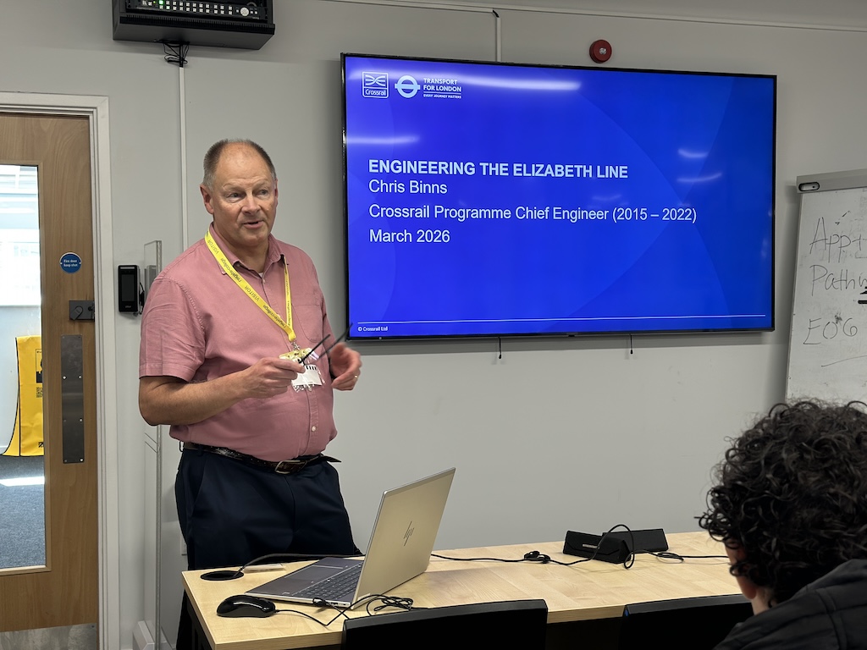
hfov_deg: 39.7
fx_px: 1202
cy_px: 325
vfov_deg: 30.3
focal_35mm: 48
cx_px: 434
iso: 100
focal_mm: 6.86
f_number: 1.78
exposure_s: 1/60
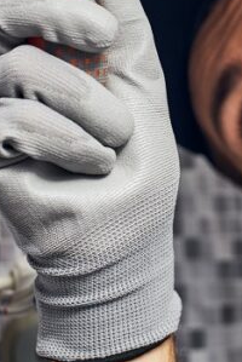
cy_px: -38
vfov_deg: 11.8
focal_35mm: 171
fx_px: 1720
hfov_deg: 8.0
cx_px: 229
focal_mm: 50
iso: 320
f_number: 4
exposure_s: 1/125
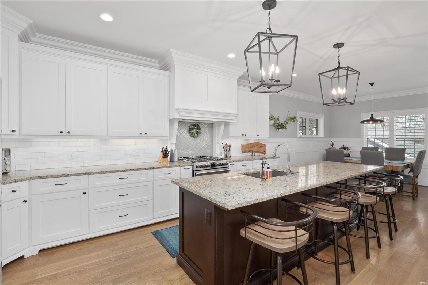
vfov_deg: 73.7
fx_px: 190
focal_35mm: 16
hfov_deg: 96.7
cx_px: 214
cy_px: 142
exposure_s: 1/6
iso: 400
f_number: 7.1
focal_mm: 8
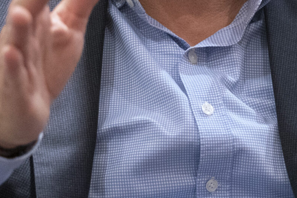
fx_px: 2607
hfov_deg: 6.5
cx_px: 204
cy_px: -47
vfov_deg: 4.3
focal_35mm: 316
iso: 4000
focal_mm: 97
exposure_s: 1/250
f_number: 2.8
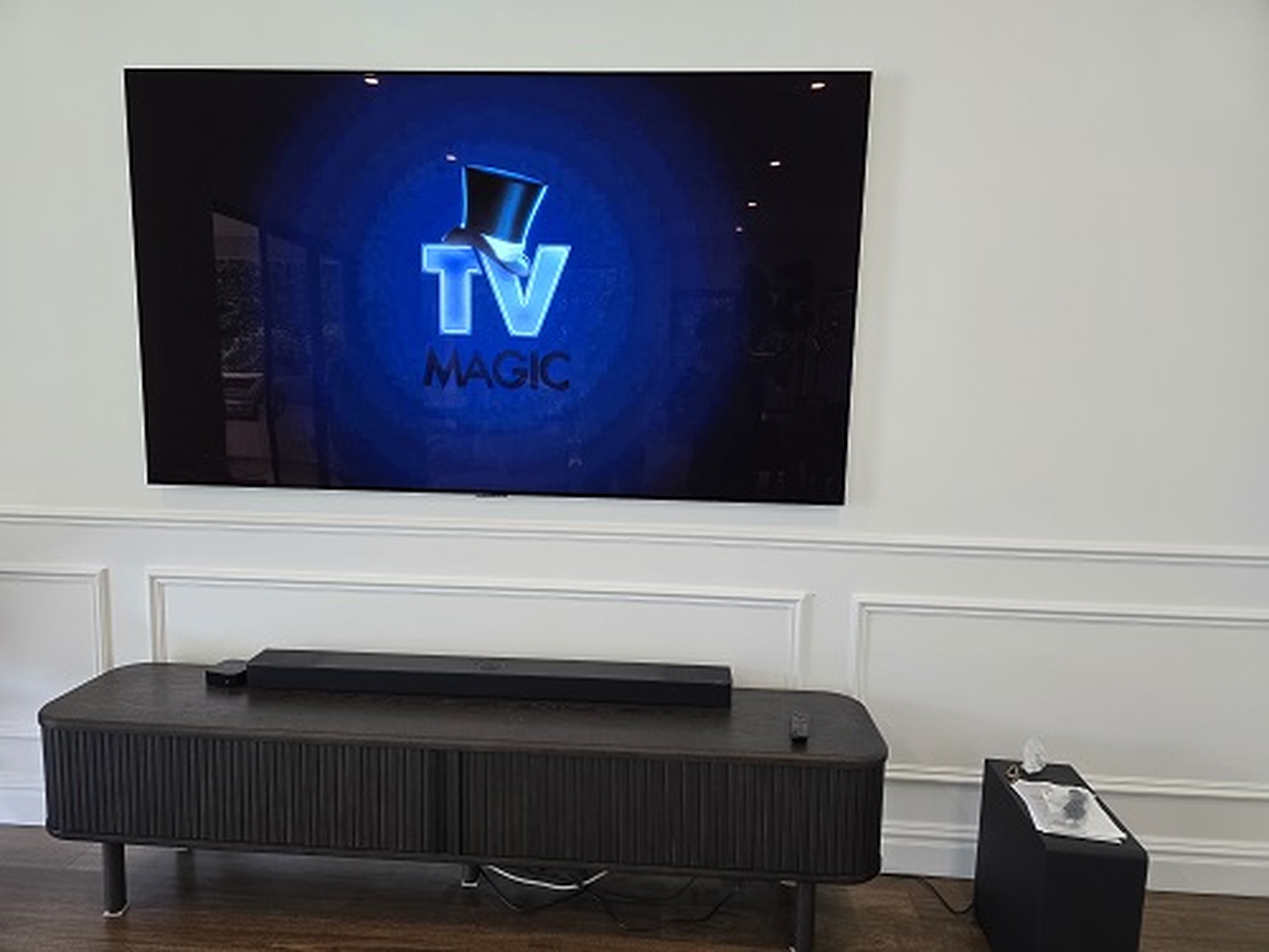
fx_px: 843
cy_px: 476
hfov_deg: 73.9
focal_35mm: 23
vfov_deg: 58.9
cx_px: 634
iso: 160
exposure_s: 1/100
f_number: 1.7
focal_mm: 6.3
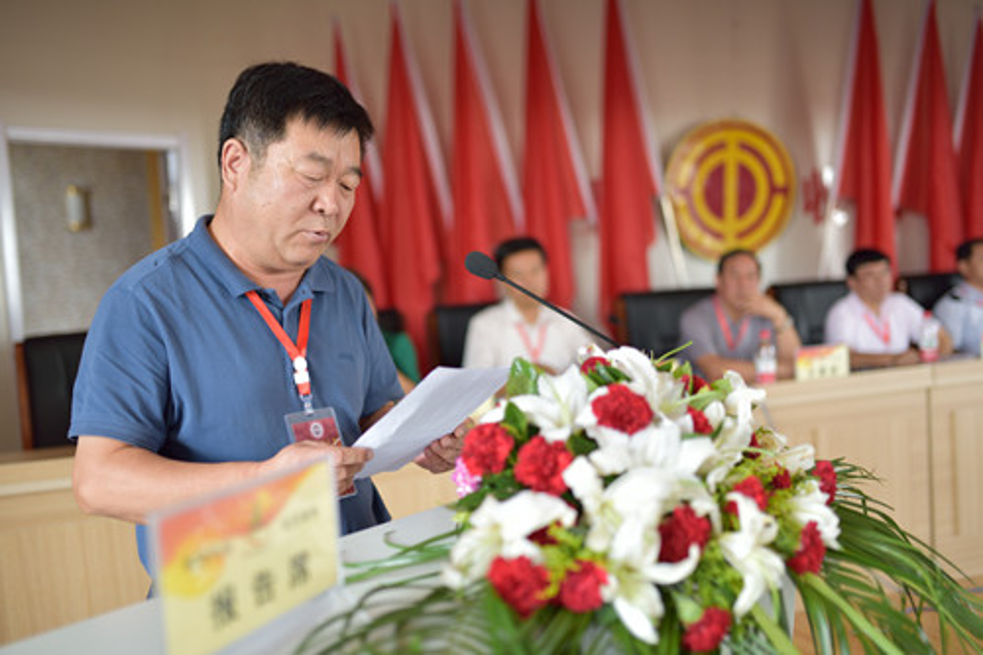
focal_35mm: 35
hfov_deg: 54.5
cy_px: 328
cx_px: 492
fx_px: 955
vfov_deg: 37.8
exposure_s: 1/200
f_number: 1.4
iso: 200
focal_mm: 35
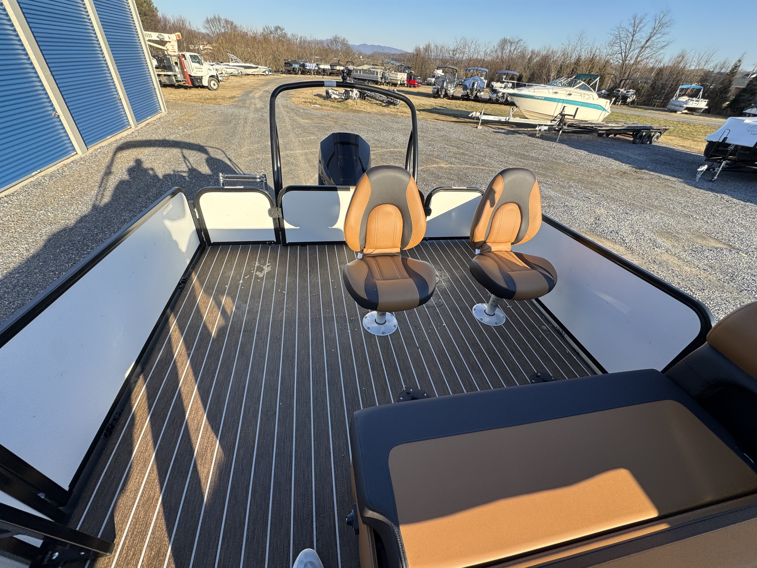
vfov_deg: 85.7
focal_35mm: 14
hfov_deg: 102.1
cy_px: 284
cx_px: 378
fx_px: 306
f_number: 2.2
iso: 40
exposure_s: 1/383
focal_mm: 2.22
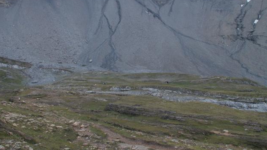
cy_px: 69
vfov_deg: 30.4
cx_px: 135
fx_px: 276
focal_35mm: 39
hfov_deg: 51.6
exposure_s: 1/50
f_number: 3.5
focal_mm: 5.86
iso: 50
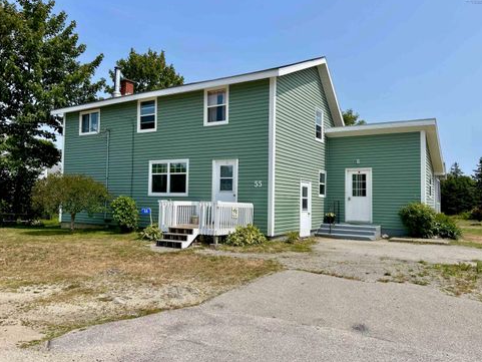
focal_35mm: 27
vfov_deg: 51.4
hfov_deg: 65.3
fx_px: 376
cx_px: 242
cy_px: 176
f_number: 1.5
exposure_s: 1/5587
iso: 50
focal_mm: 5.7
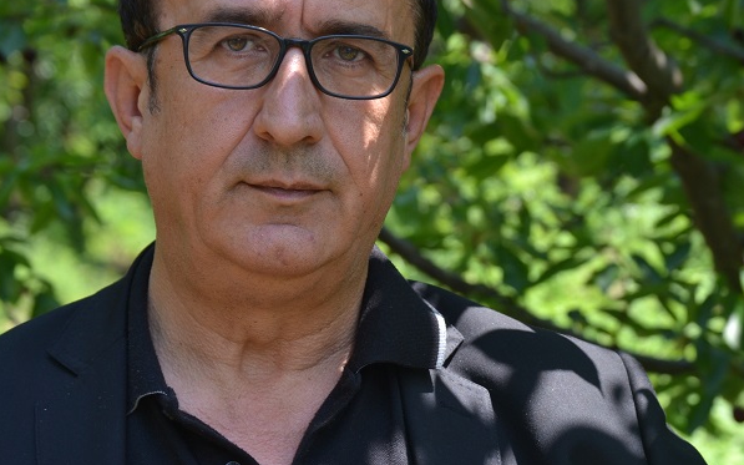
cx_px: 508
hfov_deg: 16.1
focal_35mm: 130
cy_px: 205
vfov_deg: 10.1
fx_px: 2631
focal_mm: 55
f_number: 5.6
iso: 140
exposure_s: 1/125
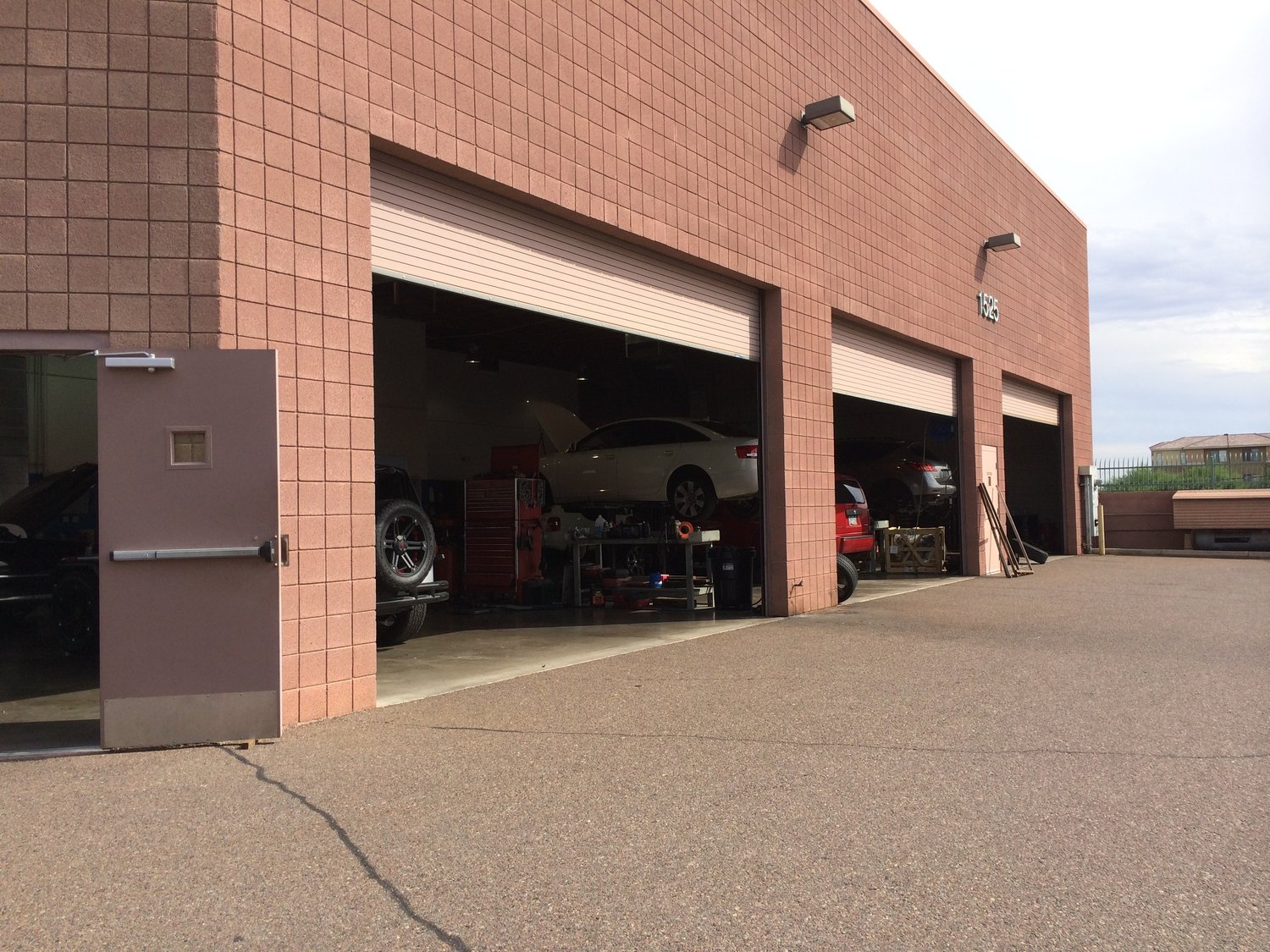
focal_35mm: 30
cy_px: 476
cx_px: 635
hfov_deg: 60.0
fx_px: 1101
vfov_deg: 46.8
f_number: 2.2
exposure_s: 1/1466
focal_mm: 4.12
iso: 32
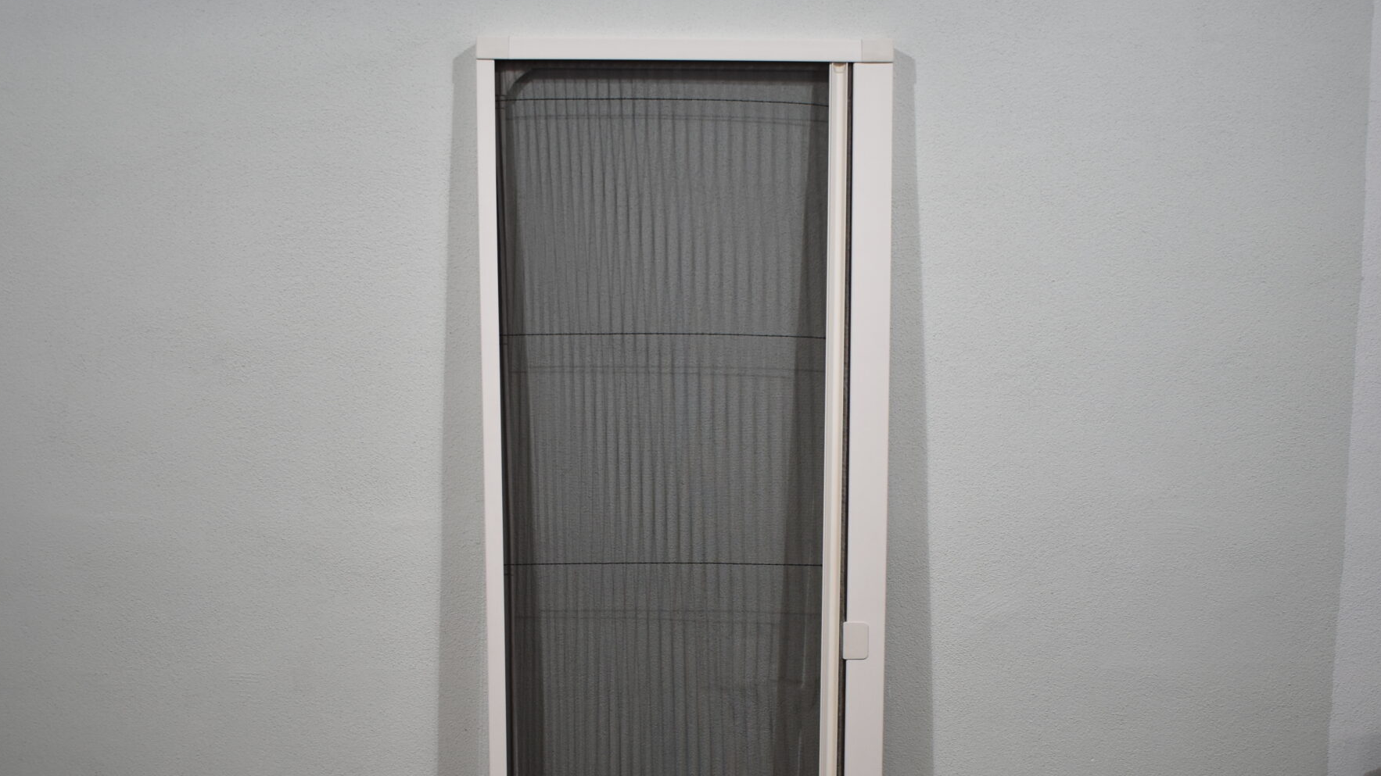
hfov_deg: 49.4
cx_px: 701
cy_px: 637
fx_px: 1501
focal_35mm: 41
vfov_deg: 28.3
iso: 400
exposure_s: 1/250
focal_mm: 18
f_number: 4
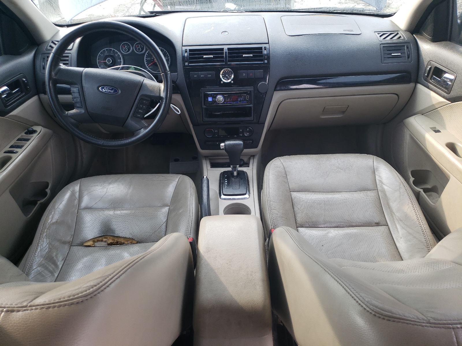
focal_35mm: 26
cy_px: 173
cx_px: 231
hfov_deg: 67.3
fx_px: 347
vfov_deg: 53.1
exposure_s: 1/123
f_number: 1.5
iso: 50
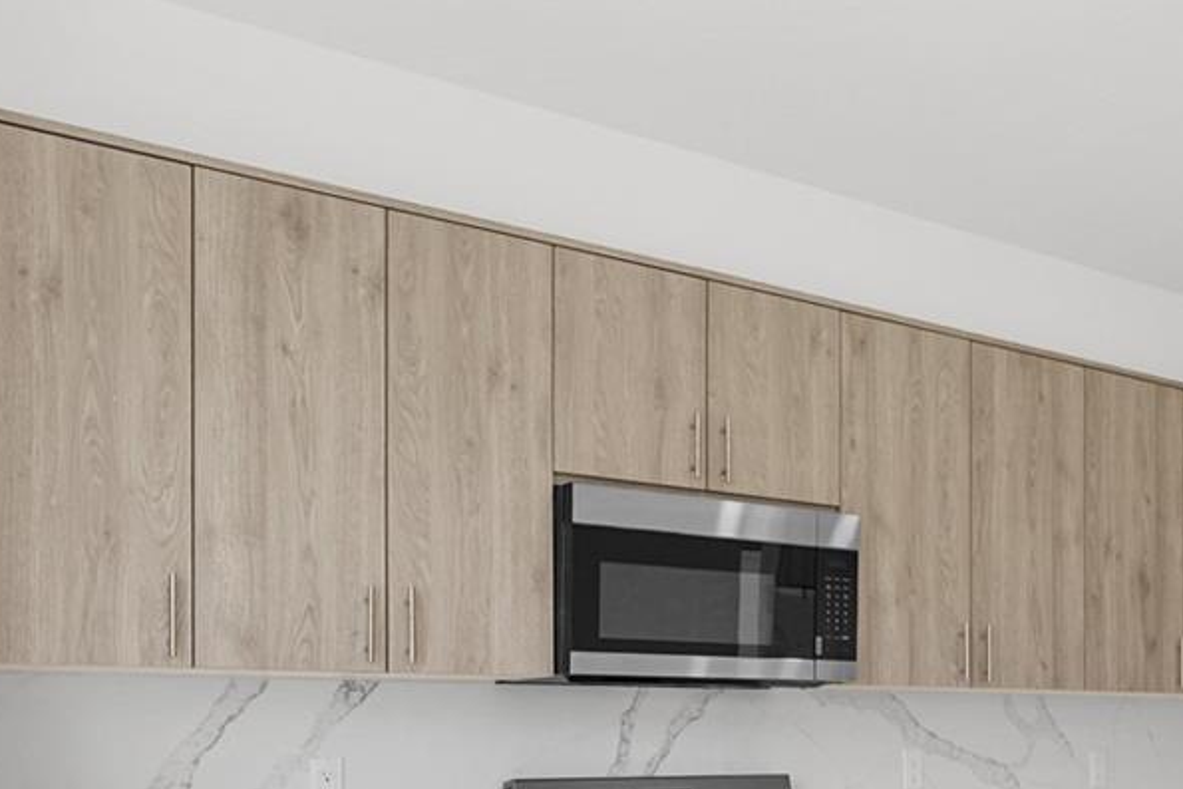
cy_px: 672
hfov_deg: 44.5
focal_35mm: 43
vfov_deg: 30.2
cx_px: 829
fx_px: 1413
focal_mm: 16
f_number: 7.1
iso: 640
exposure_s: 1/30
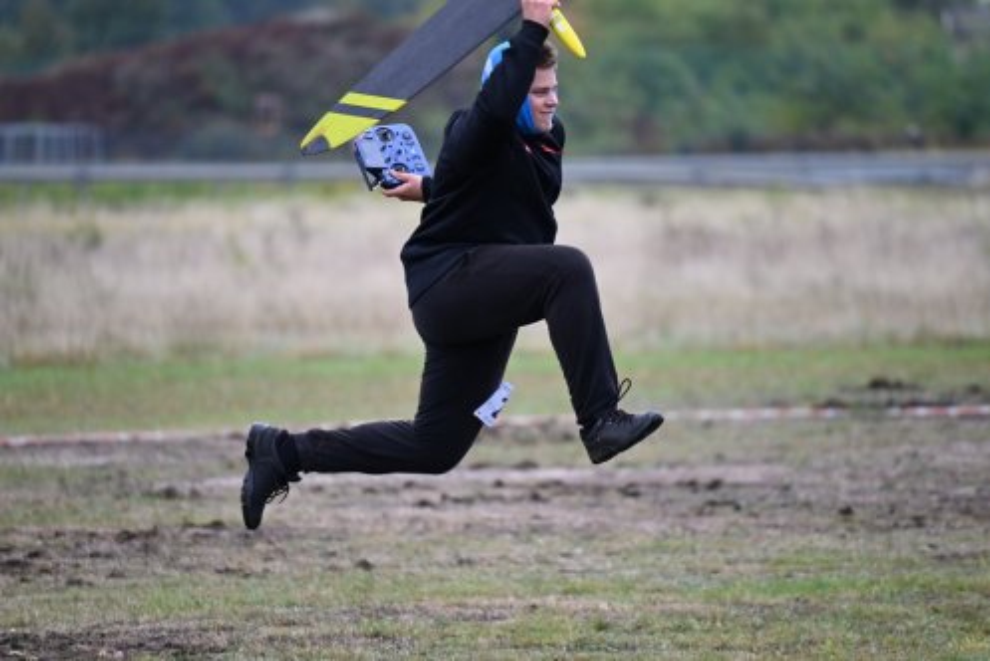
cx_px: 495
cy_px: 330
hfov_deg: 5.2
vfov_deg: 3.4
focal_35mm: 400
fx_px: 11006
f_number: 6.3
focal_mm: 400
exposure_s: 1/1250
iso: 1250
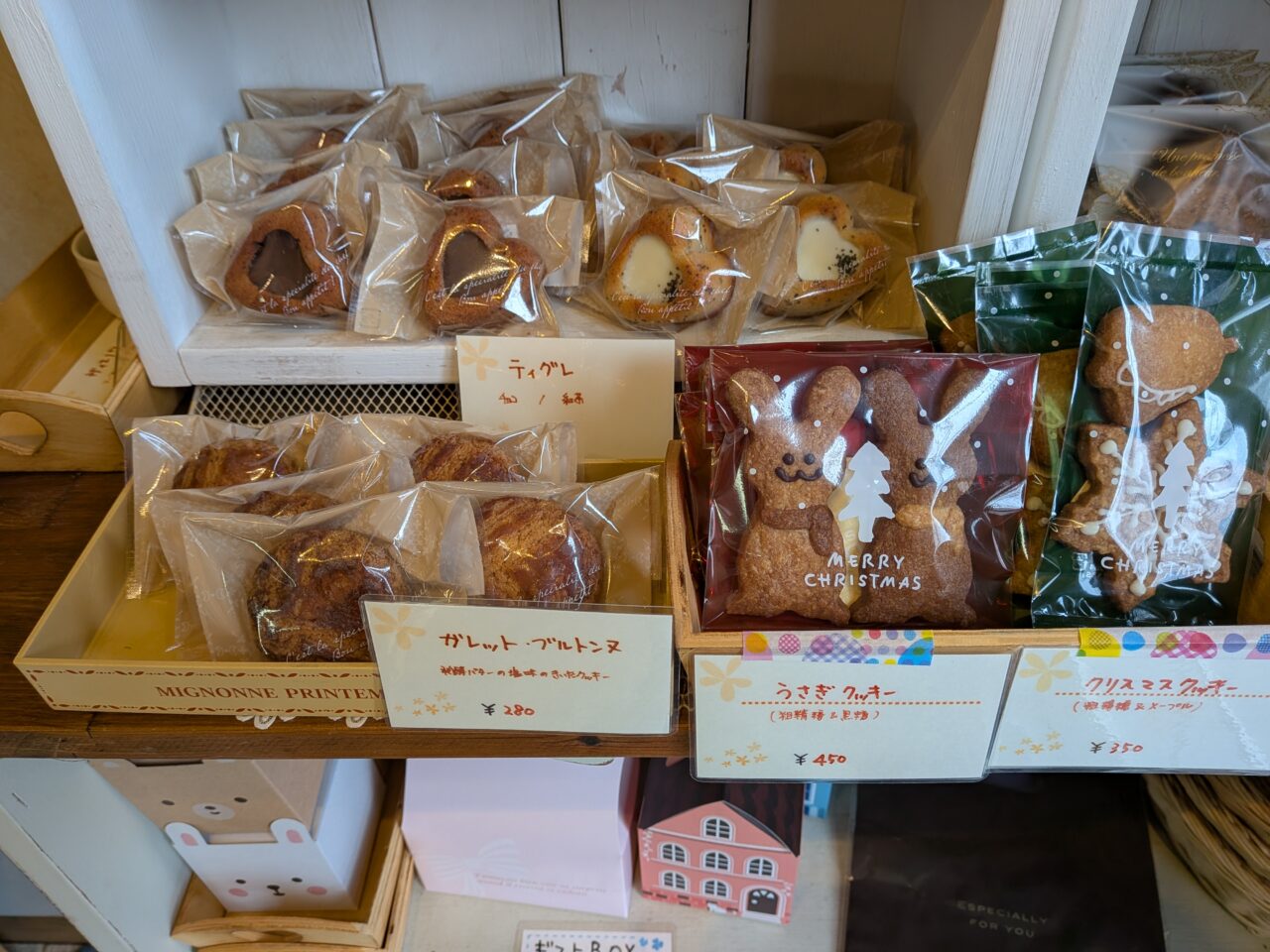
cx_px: 635
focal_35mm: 24
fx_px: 881
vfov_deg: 56.8
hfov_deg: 71.6
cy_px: 476
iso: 47
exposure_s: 1/50
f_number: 1.7
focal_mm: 4.53
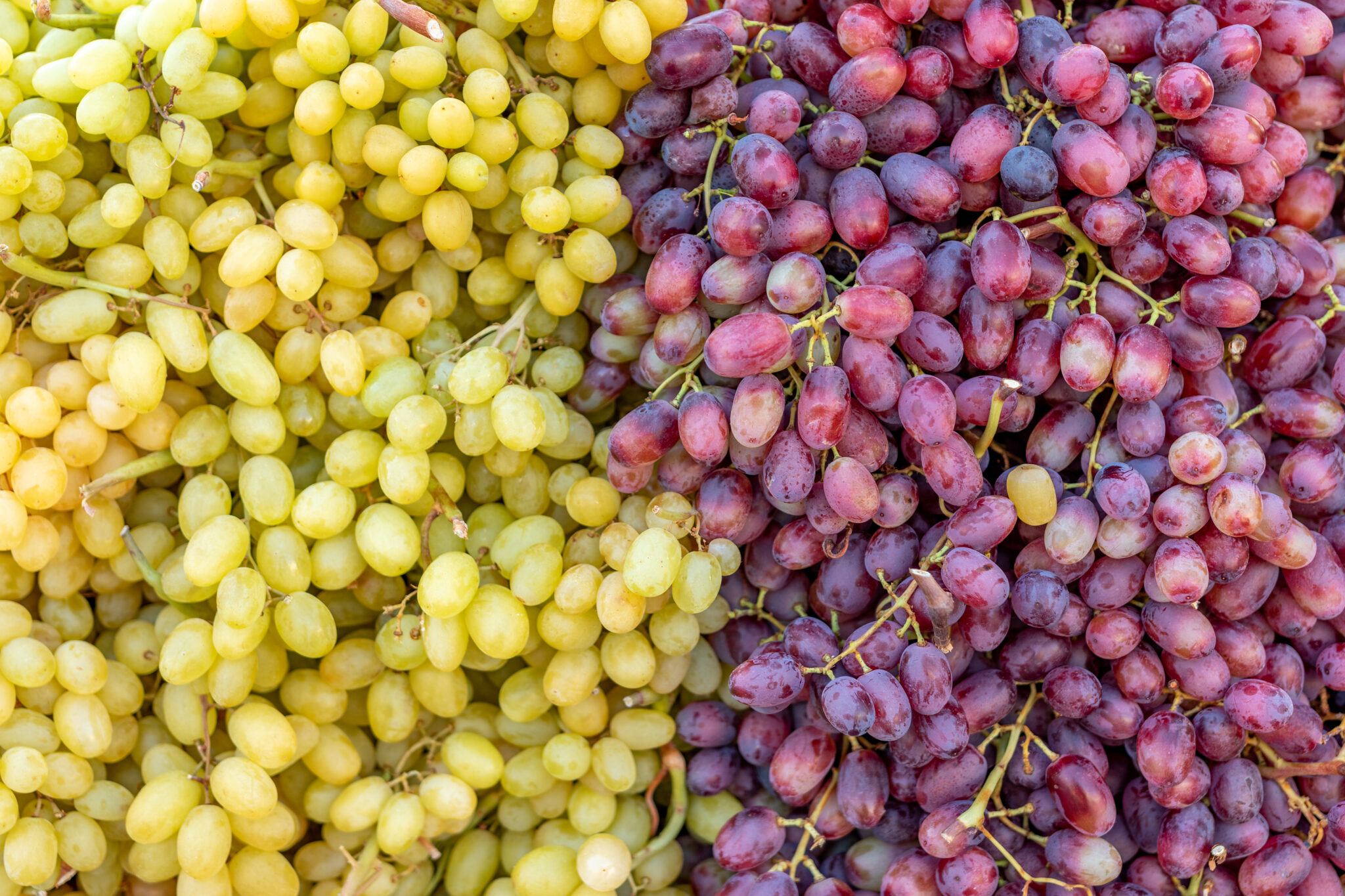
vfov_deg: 25.7
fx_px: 1961
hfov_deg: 37.9
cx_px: 672
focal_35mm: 52
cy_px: 448
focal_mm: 35
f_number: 2.8
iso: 100
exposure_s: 1/200
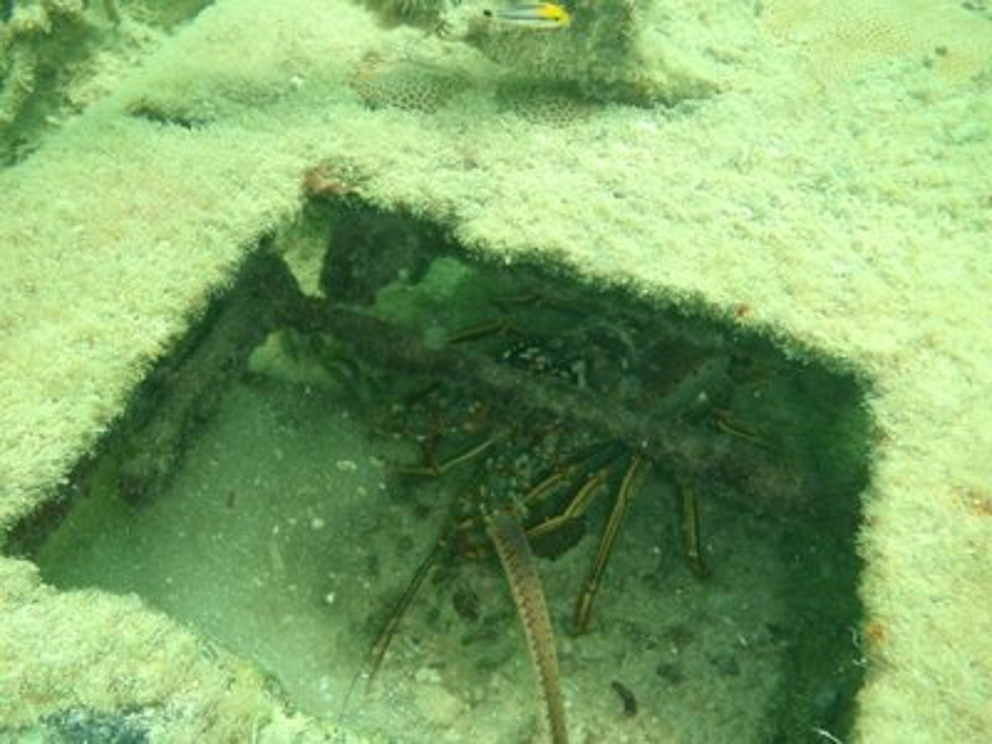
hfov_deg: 63.4
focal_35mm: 28
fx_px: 802
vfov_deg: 49.7
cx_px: 496
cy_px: 372
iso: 64
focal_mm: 5
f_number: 3.5
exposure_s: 1/200
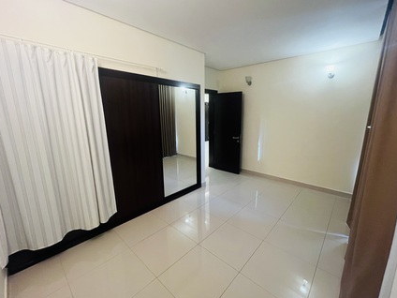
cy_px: 146
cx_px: 208
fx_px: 161
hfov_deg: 102.0
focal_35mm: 14
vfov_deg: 85.7
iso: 800
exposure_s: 1/50
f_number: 1.8
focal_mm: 1.57
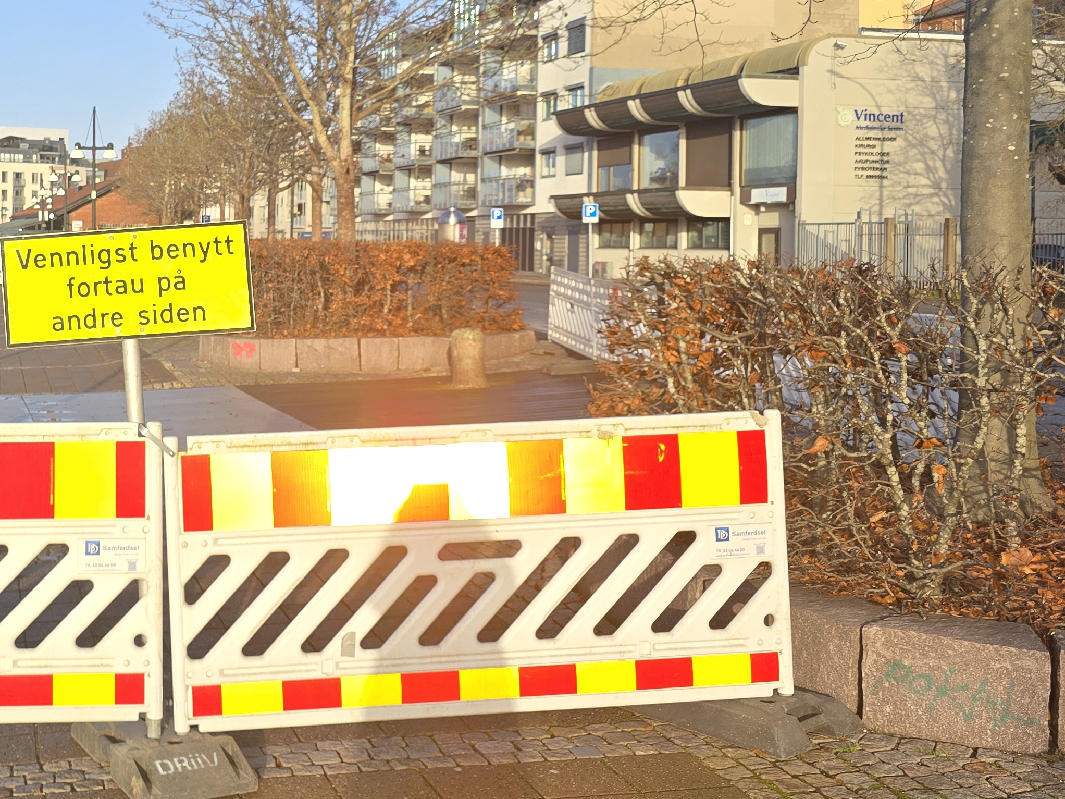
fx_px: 1384
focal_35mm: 45
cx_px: 137
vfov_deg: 31.7
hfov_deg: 39.5
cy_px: 220
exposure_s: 1/415
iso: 12
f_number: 1.7
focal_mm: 6.3
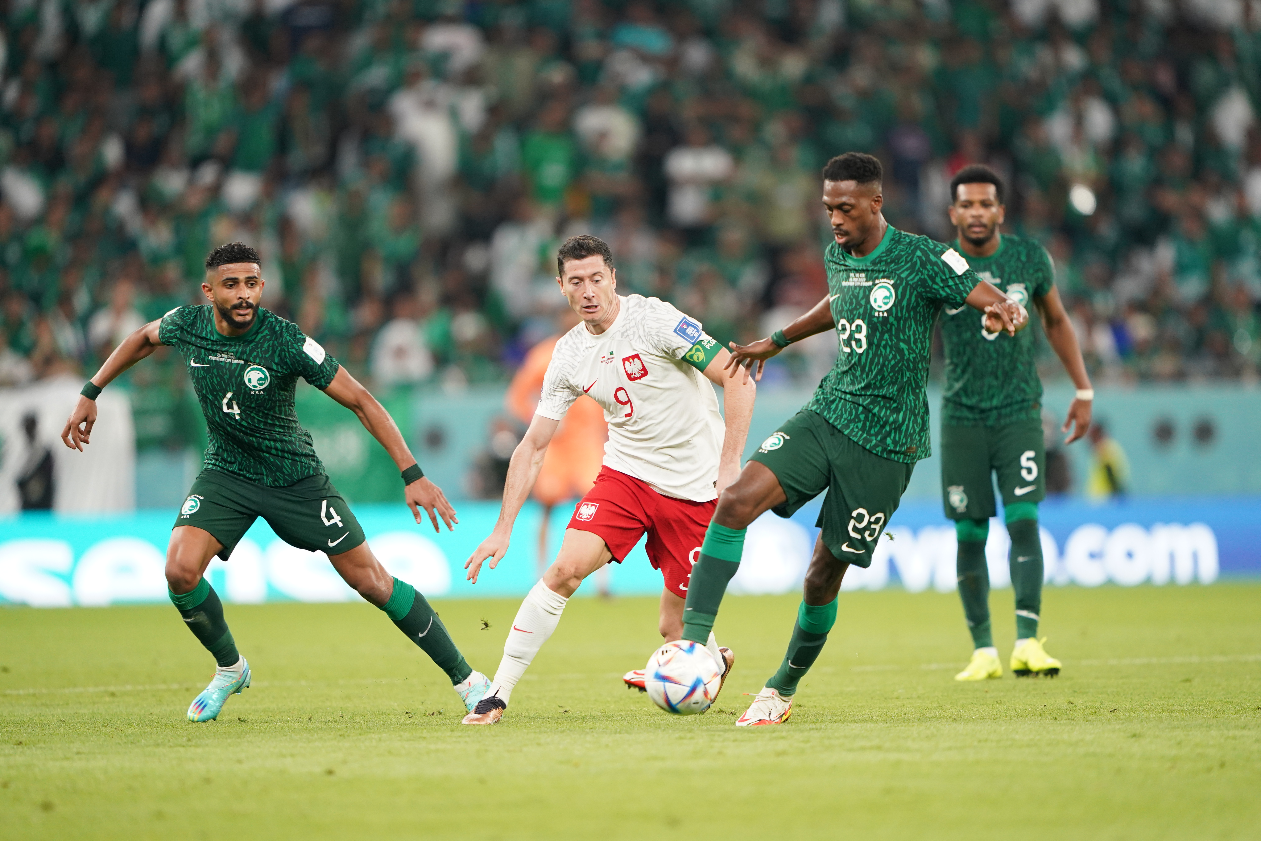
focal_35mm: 400
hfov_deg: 5.2
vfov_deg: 3.4
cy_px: 420
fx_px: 14010
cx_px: 630
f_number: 2.8
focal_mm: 400
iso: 2000
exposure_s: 1/1250
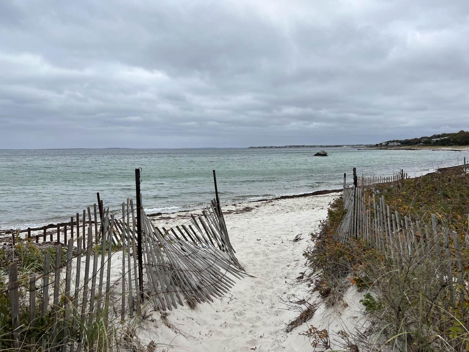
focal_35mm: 26
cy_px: 176
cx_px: 234
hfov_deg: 67.3
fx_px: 352
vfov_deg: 53.1
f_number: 1.5
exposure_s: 1/2632
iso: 50
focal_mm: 5.7
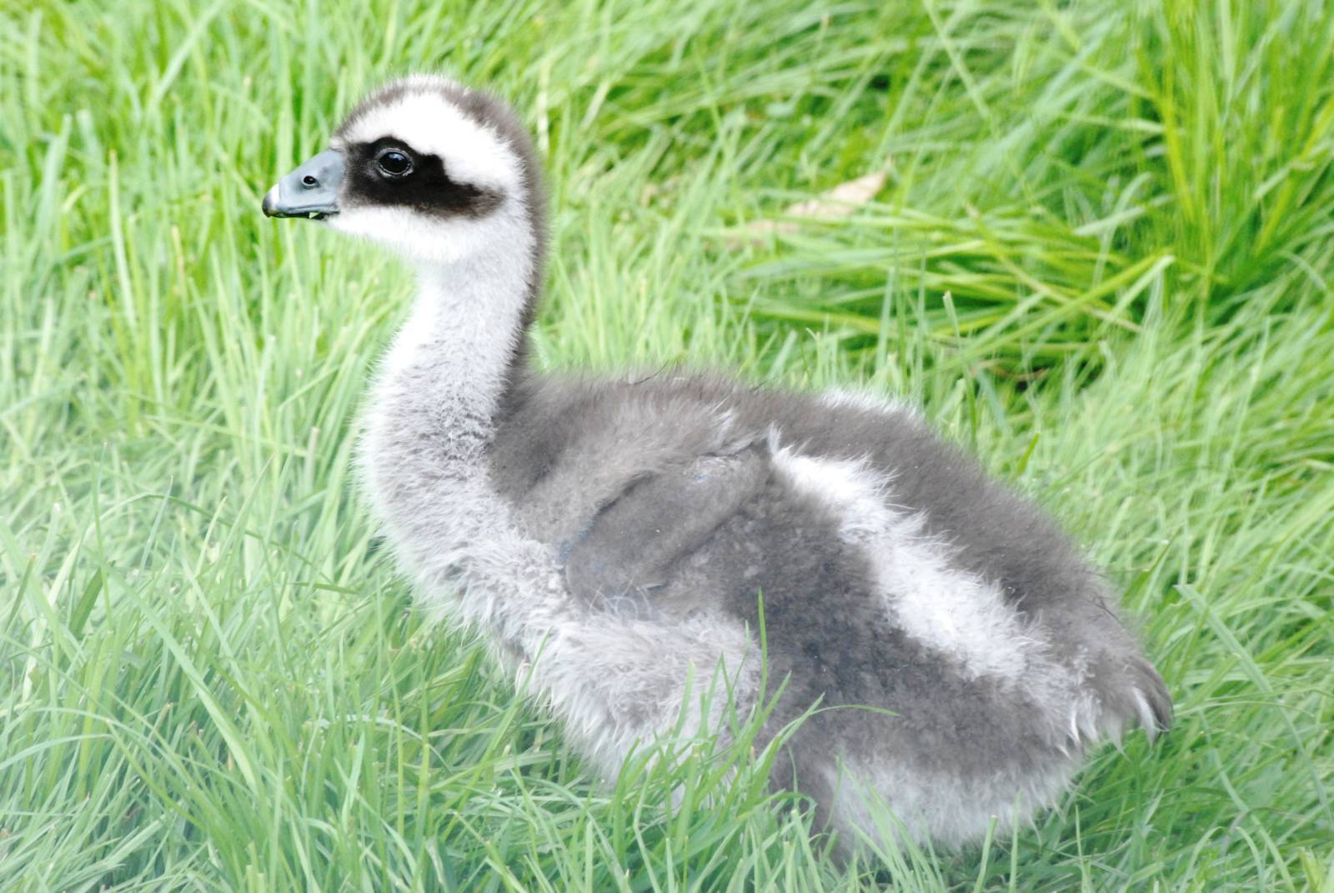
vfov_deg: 4.2
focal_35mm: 330
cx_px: 667
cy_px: 446
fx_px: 12243
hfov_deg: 6.2
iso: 1600
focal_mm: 220
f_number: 16
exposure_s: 1/160
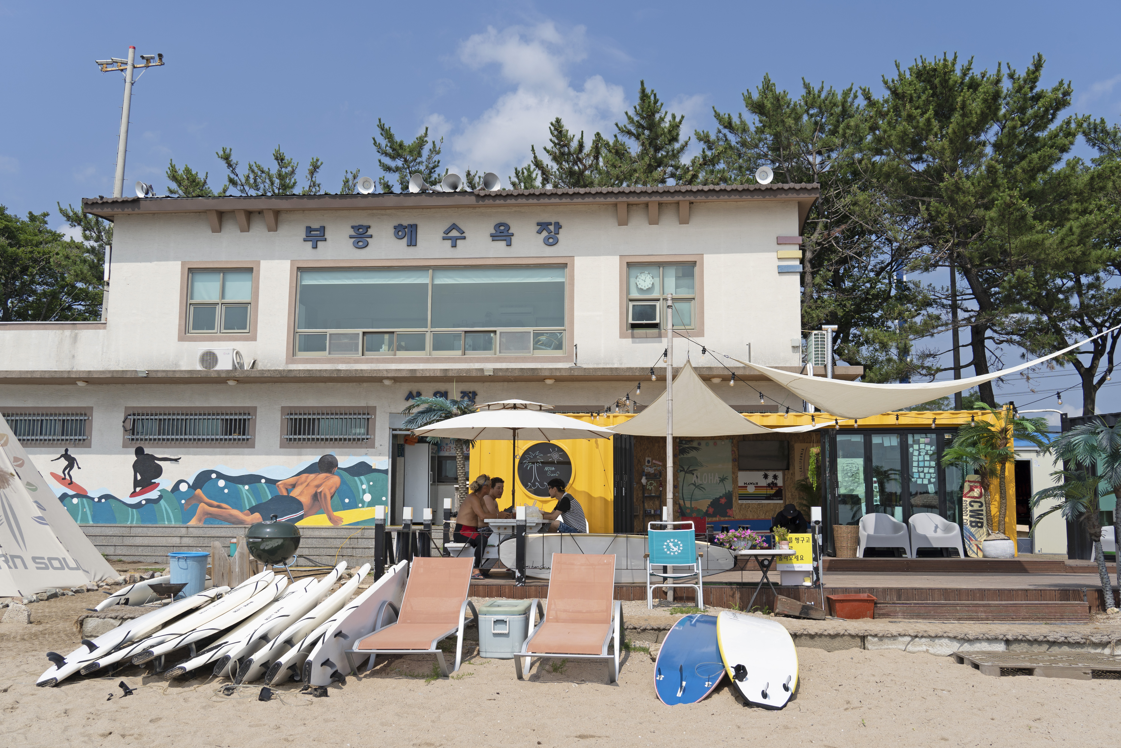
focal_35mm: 34
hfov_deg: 55.8
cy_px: 374
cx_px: 560
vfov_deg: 38.9
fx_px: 1059
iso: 100
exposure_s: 1/400
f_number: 9
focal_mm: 34
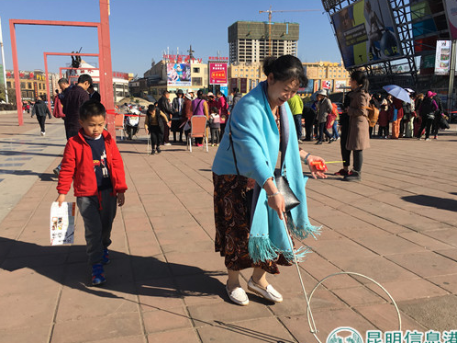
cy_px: 185
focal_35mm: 32
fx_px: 422
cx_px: 220
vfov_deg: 44.1
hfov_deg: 56.8
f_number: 2.2
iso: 25
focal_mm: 4.15
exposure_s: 1/1538
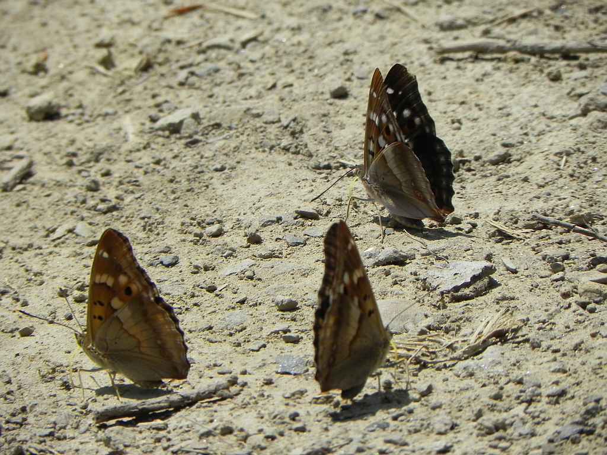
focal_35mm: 605
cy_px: 228
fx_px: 10609
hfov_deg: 3.3
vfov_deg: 2.5
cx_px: 304
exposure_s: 1/679
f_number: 6.3
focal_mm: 107.6
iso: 160
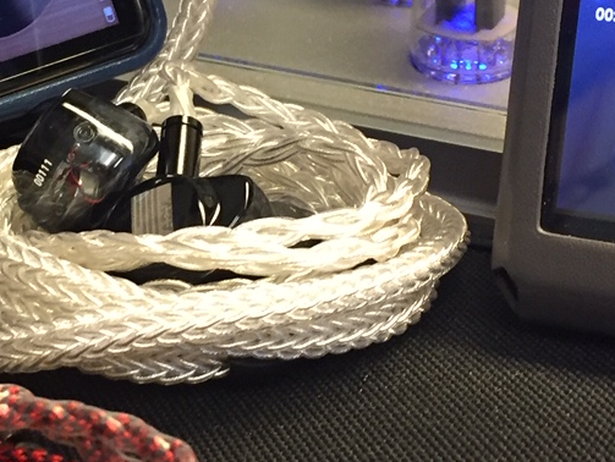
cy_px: 164
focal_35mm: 94
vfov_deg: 15.7
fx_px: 1671
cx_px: 152
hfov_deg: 20.7
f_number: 2.2
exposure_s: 1/30
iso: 160
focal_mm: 4.15
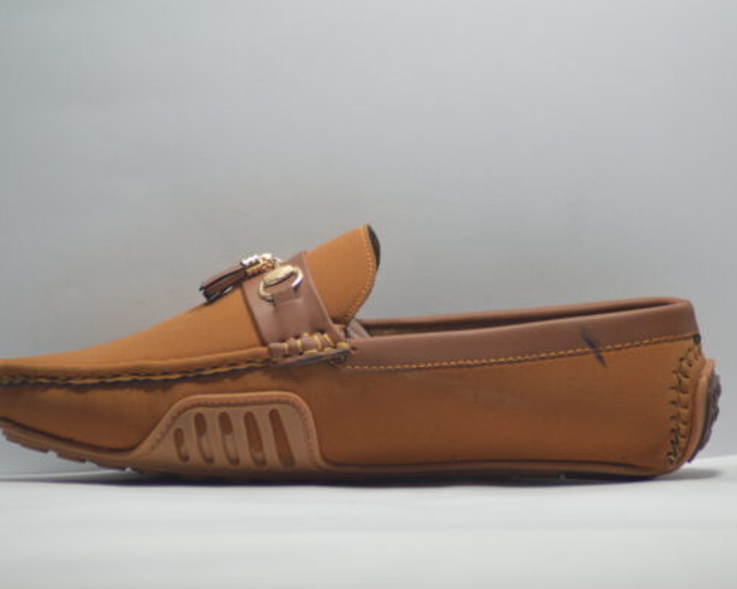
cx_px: 358
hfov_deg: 8.4
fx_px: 5028
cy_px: 296
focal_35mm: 231
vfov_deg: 6.7
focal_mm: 135
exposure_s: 1/125
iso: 720
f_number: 4.2
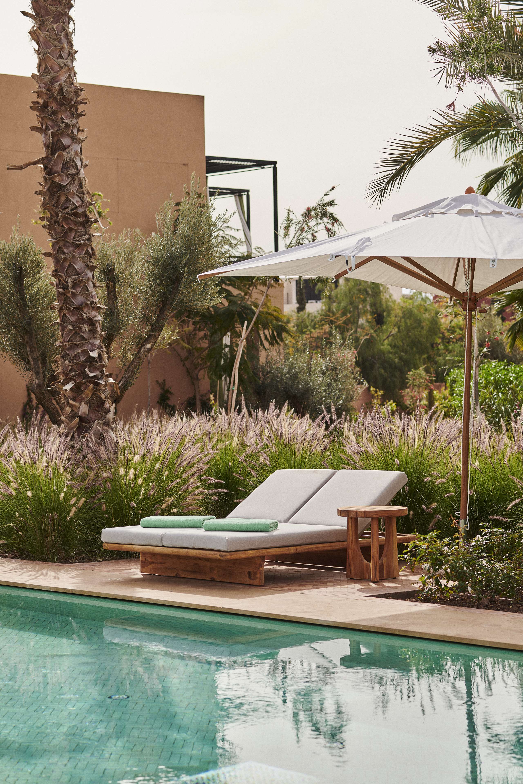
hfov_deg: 16.1
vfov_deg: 23.9
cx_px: 262
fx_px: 1852
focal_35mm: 85
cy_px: 392
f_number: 5.6
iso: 100
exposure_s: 1/400
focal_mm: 85
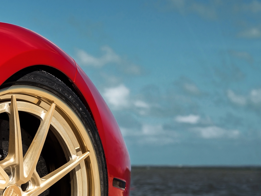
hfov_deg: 11.0
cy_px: 148
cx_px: -1
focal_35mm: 178
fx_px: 1342
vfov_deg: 8.3
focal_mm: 82
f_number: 8
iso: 100
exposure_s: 1/200
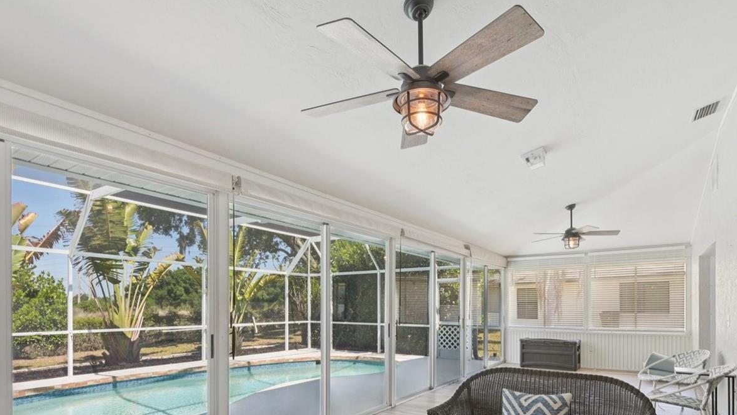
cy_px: 303
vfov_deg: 53.7
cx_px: 391
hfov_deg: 86.5
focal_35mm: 20
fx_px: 391
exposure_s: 1/125
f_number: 8
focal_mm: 14
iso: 400
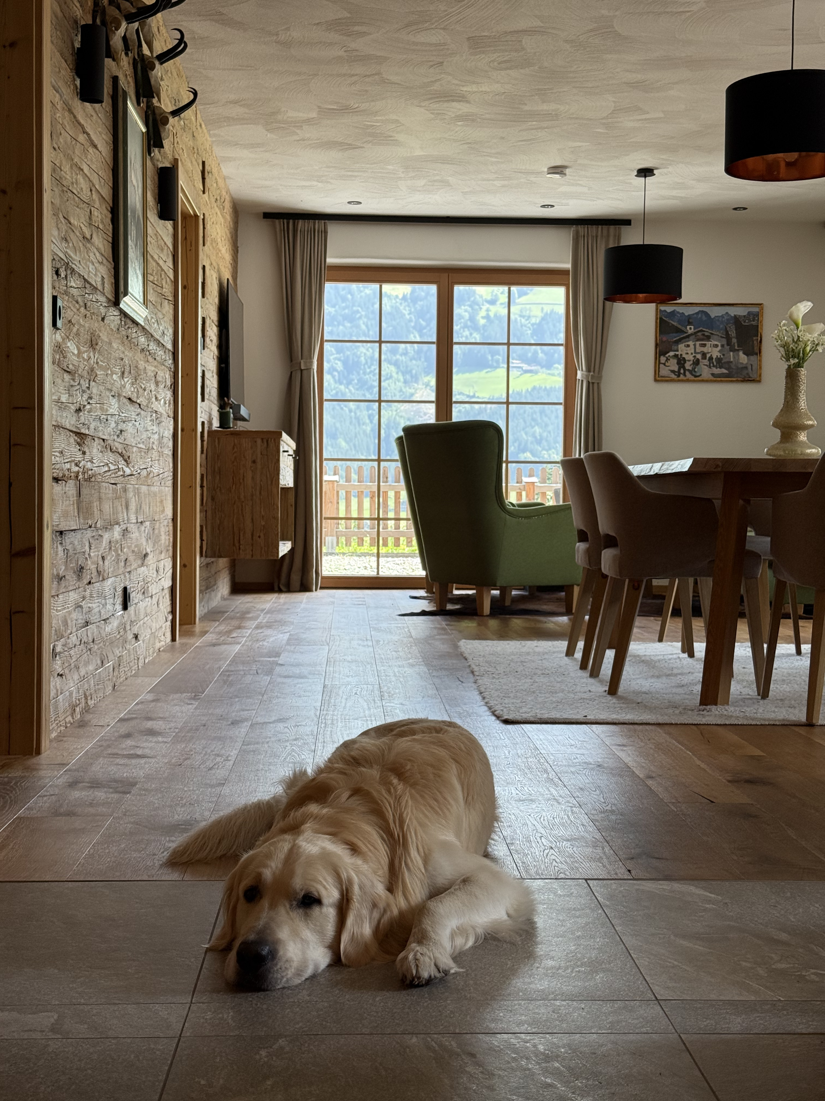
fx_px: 1525
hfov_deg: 30.3
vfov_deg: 39.7
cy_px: 550
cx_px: 412
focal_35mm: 48
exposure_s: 1/148
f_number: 1.78
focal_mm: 6.76
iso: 64
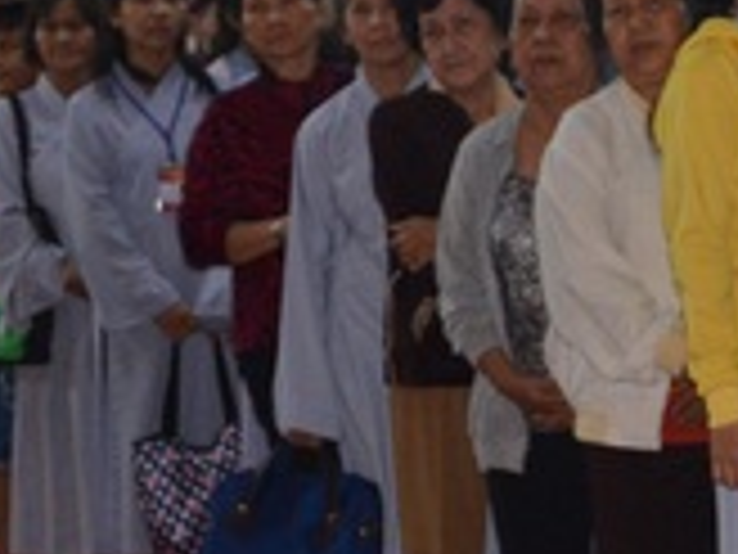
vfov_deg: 7.7
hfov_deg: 9.8
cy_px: 259
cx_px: 1179
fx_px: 4136
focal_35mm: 194
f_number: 5
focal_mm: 34
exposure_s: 1/60
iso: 1000
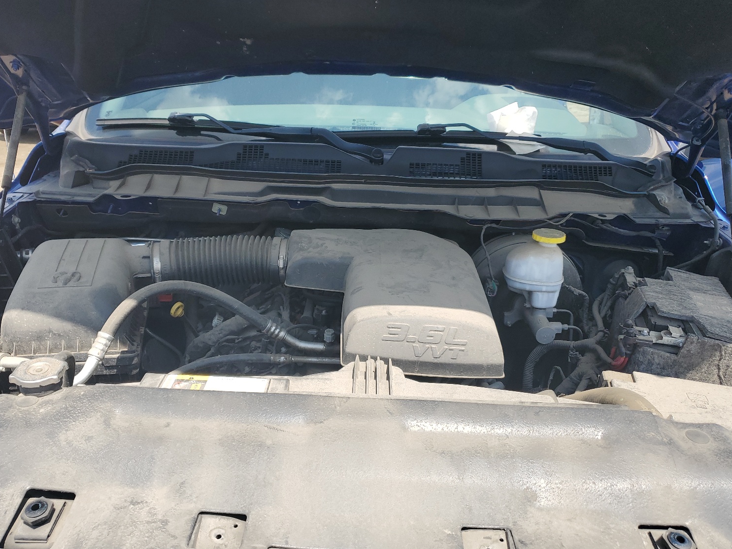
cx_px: 359
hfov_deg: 63.4
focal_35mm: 28
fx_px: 592
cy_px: 292
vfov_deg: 49.7
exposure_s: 1/1429
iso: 50
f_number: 1.5
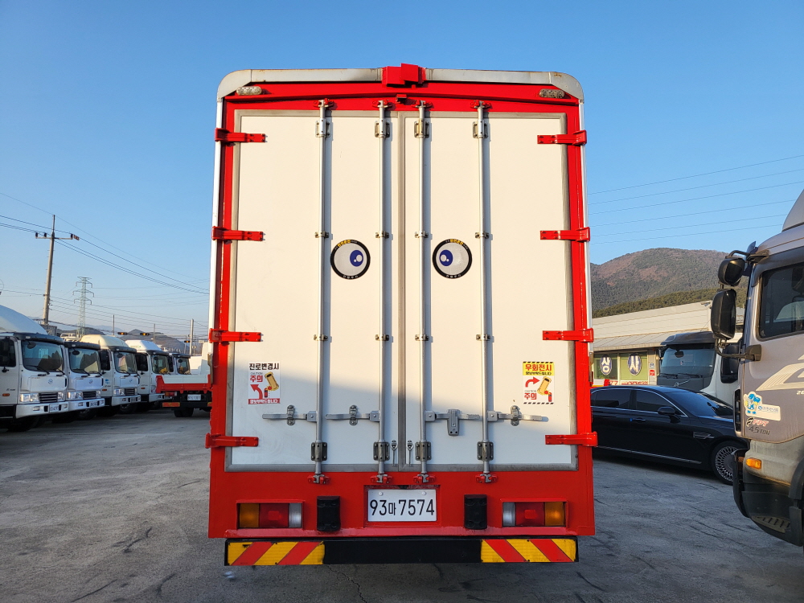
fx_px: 604
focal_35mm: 26
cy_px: 302
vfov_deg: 53.1
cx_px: 402
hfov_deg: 67.3
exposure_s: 1/1145
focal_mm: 4.25
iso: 50
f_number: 1.8
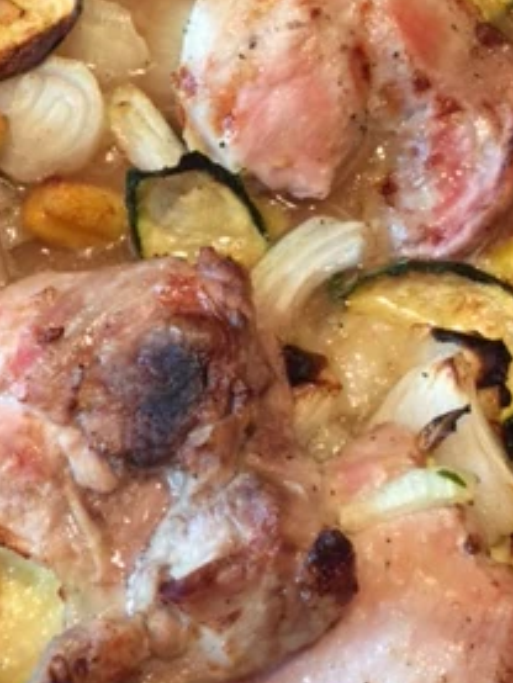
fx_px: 1323
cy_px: 286
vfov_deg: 28.9
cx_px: 111
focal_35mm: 67
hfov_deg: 21.7
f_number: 2.2
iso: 64
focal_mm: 4.15
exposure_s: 1/15
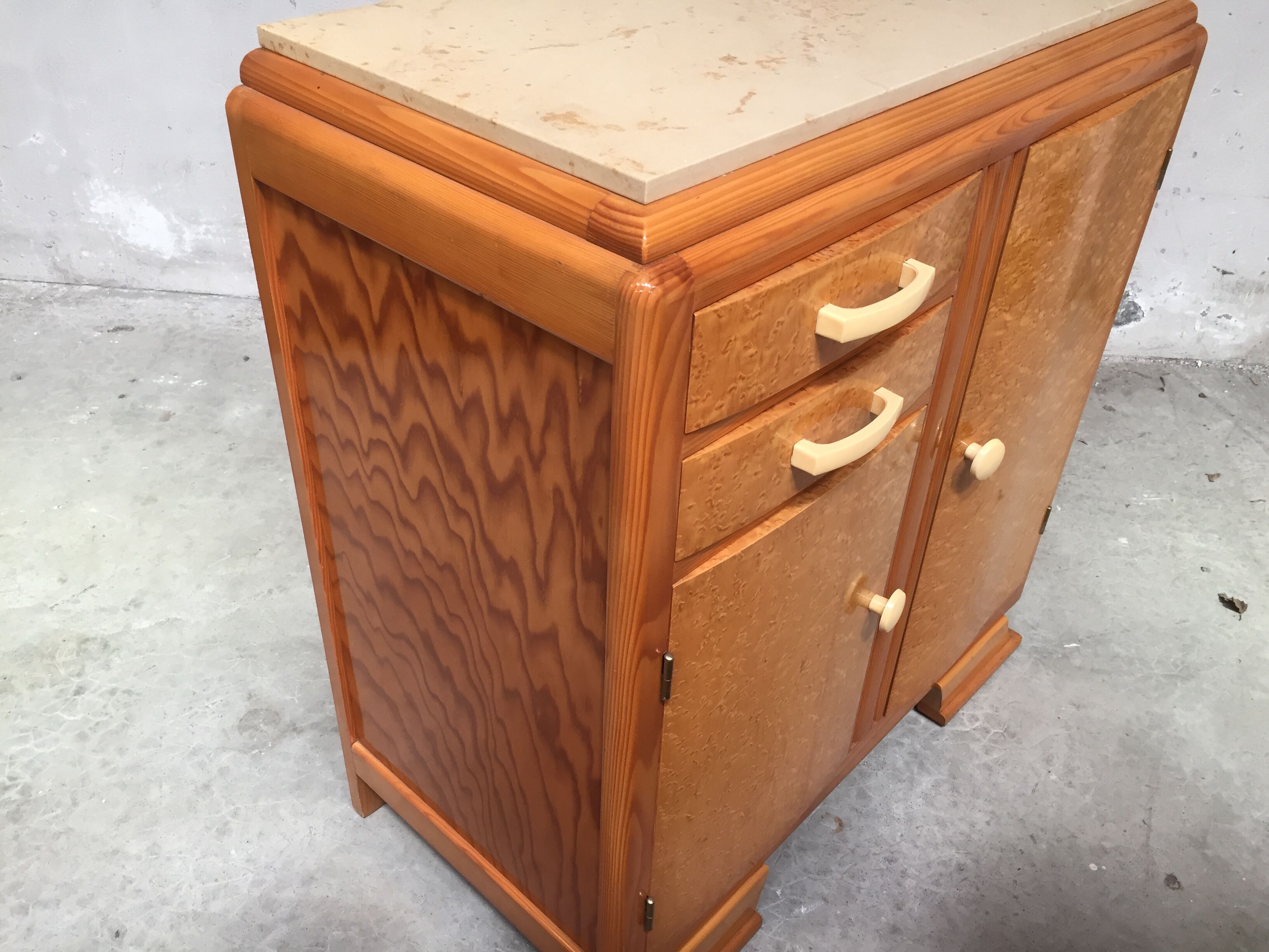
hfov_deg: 61.7
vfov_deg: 48.2
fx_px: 1063
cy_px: 476
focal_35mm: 29
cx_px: 634
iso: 32
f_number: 2.2
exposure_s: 1/33
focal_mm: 4.15
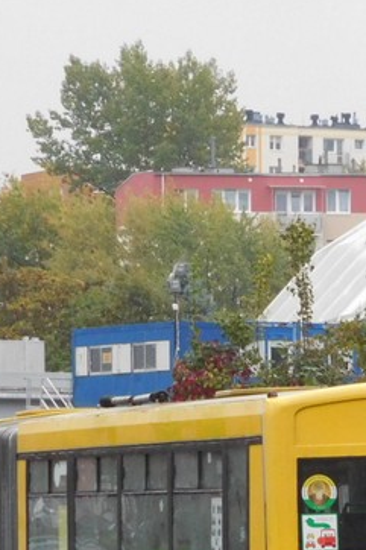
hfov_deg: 4.7
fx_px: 4426
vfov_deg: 7.1
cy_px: 443
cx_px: 296
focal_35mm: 290
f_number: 4.9
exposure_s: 1/250
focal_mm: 20
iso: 280
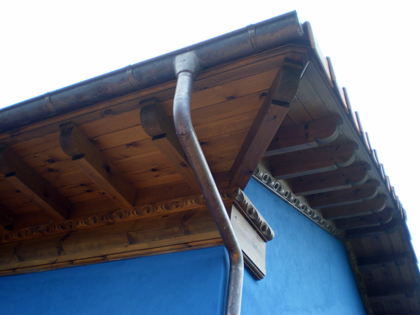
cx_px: 210
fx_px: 510
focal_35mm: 42
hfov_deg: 44.8
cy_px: 158
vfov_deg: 34.3
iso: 160
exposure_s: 1/50
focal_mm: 7.4
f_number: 3.5
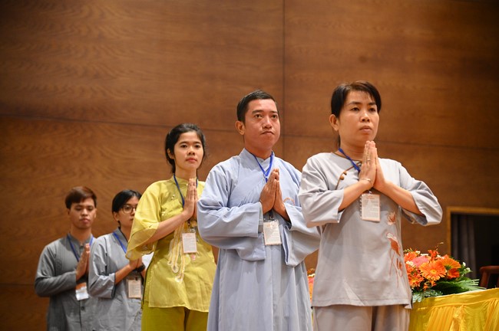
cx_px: 250
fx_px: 1454
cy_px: 166
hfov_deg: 19.5
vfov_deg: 13.0
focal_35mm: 105
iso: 5000
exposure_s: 1/160
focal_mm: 105
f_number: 4
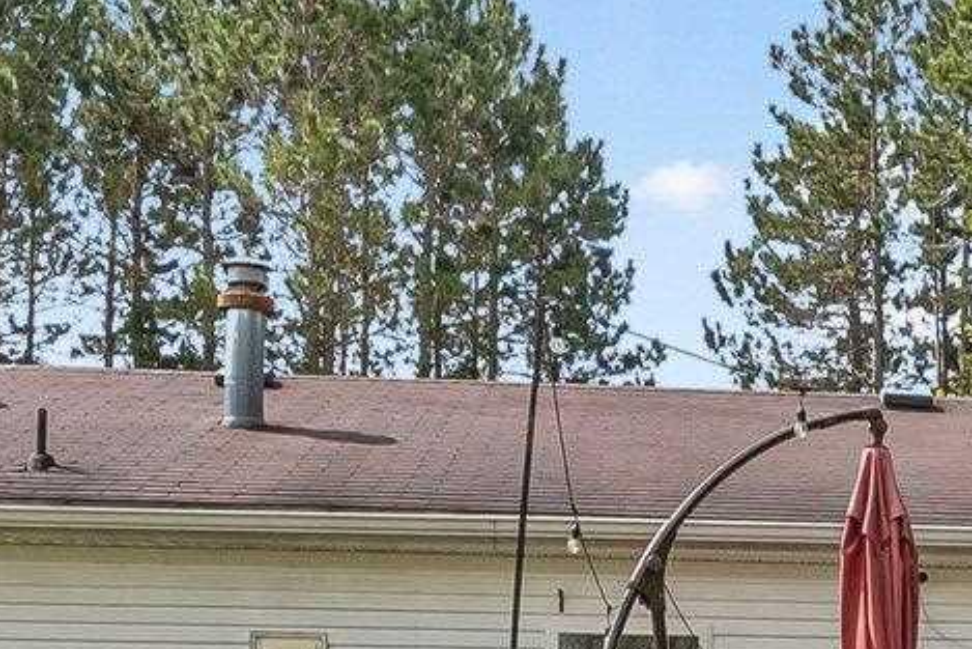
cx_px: 879
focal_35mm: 83
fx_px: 2253
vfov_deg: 15.5
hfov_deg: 23.7
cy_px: 884
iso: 640
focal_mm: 19.1
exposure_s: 1/160
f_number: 22
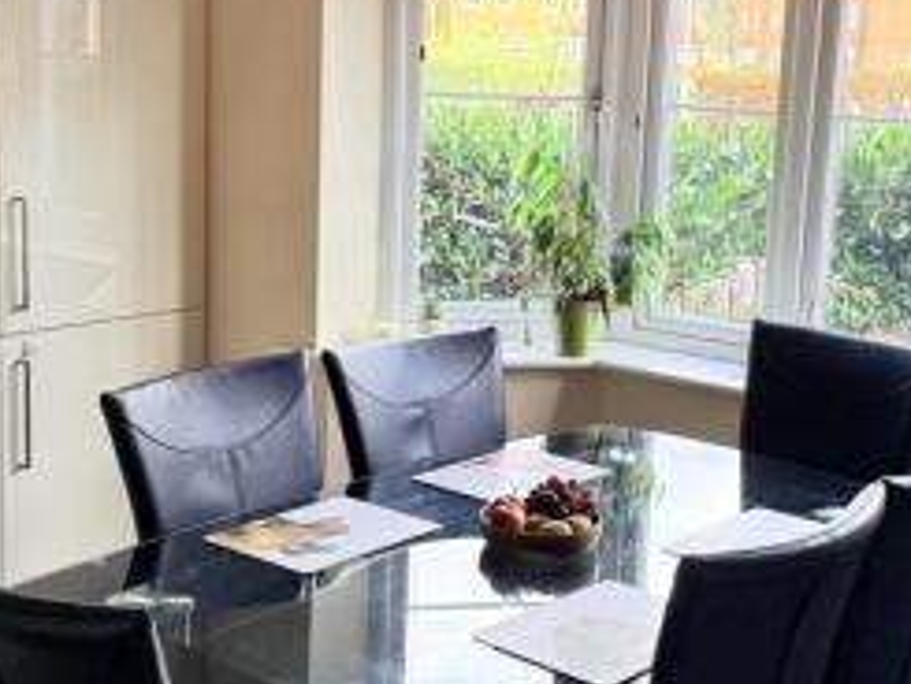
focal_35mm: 57
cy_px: 310
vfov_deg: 25.7
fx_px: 1501
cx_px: 541
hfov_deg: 33.7
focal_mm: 6.76
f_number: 1.78
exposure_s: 1/235
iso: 160
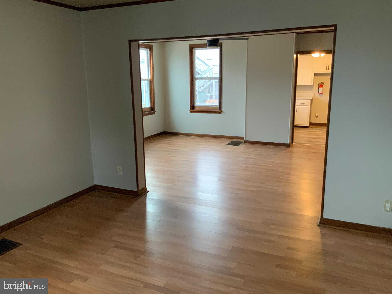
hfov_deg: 61.7
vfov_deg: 48.2
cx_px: 196
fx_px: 328
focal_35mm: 29
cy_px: 147
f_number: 1.8
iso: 250
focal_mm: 3
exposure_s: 1/60
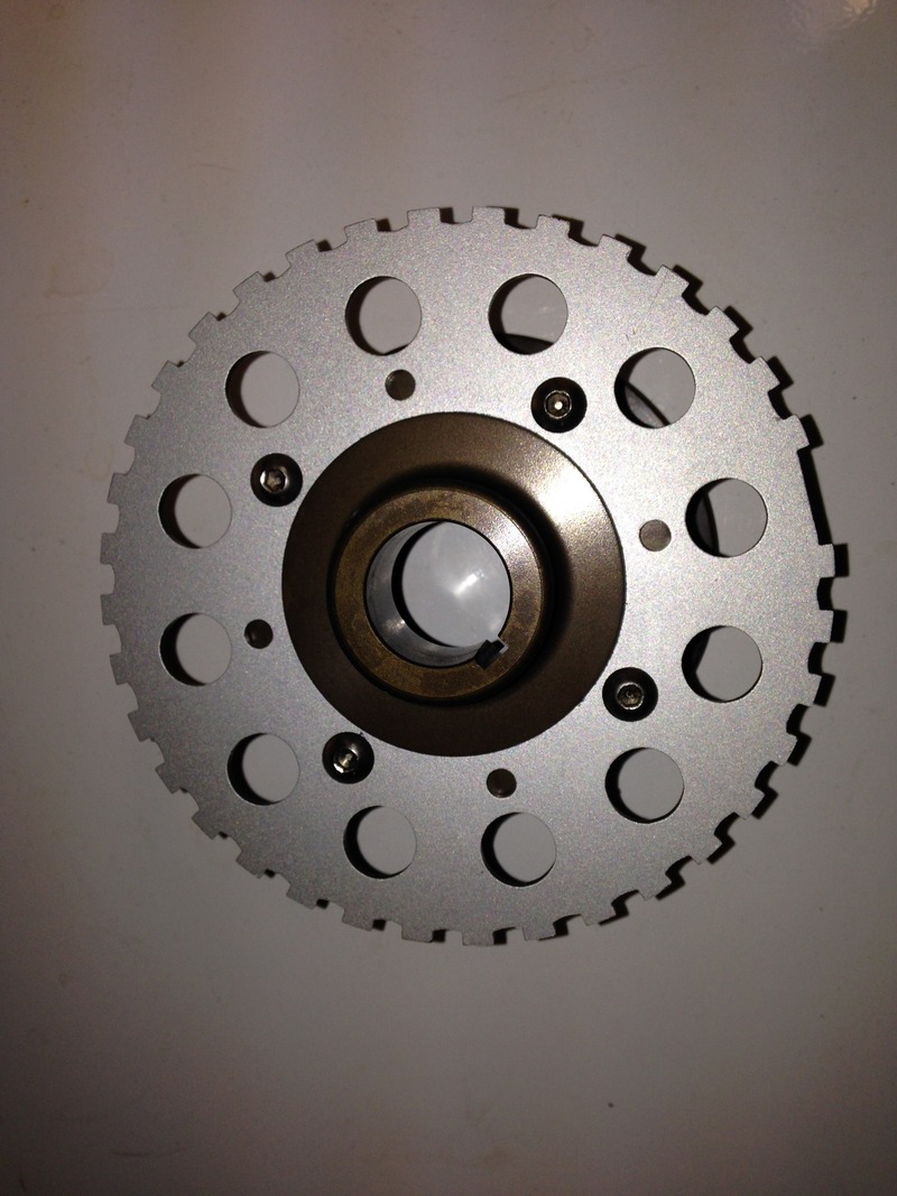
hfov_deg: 42.9
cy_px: 598
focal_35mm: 33
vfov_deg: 55.4
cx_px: 448
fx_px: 1140
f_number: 2.4
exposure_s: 1/213
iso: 50
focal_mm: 4.12
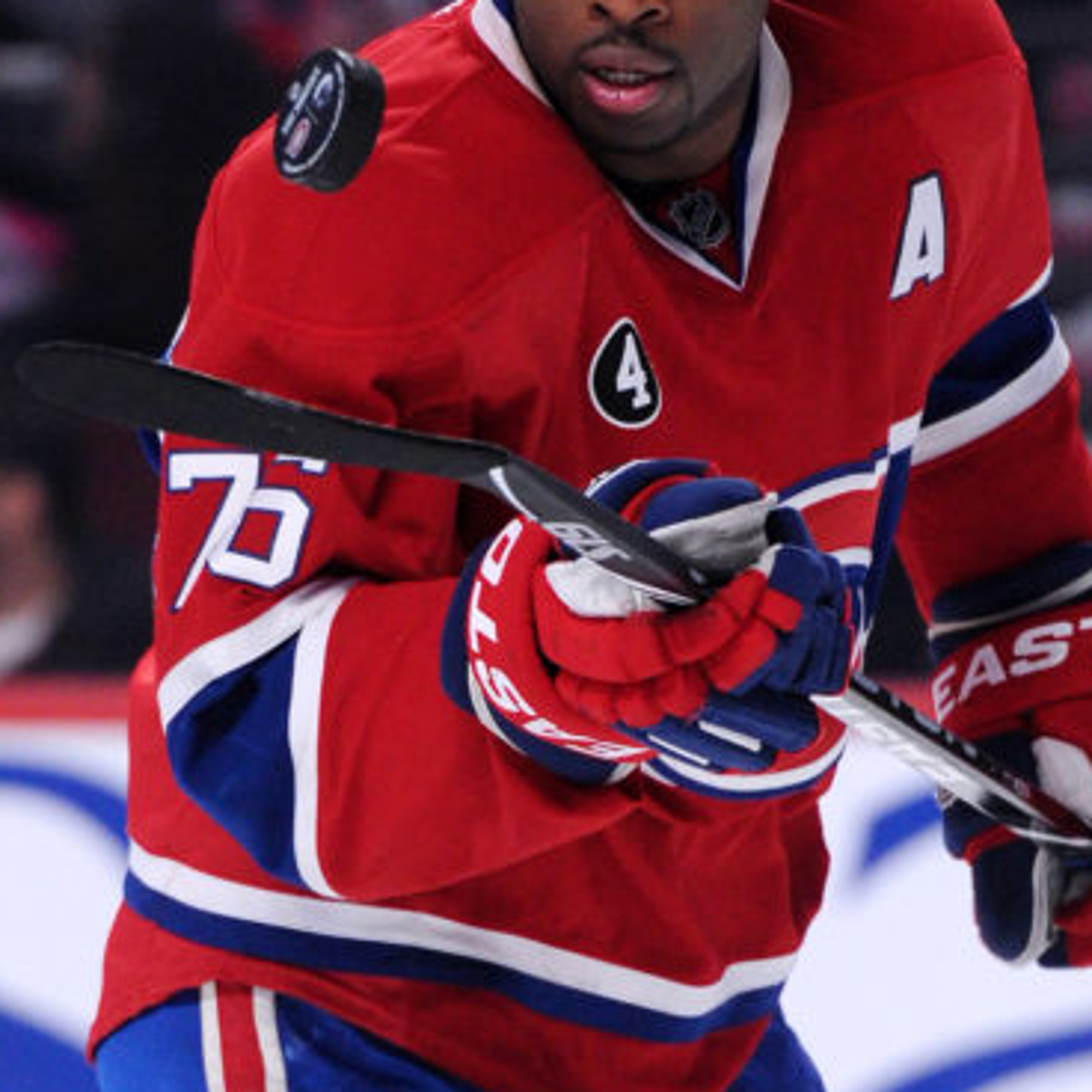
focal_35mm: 355
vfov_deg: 4.9
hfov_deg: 4.9
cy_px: 368
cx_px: 650
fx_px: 12670
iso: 3200
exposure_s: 1/800
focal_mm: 200
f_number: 4.5
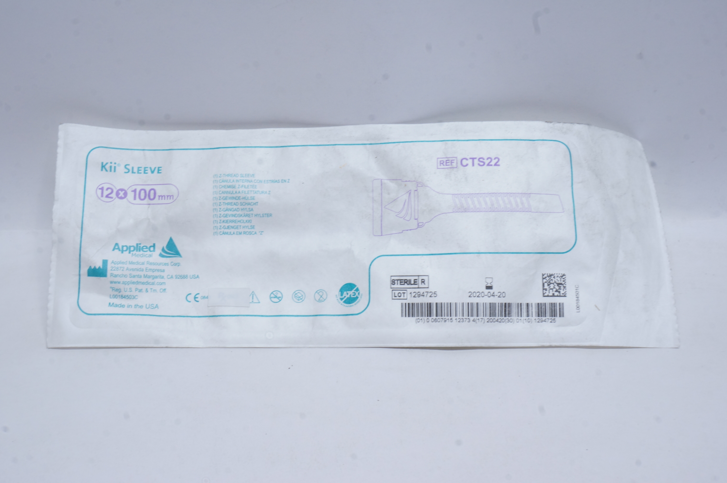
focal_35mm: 51
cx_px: 364
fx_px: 1029
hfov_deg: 38.9
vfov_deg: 26.4
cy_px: 242
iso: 400
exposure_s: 1/6
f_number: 18
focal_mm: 34
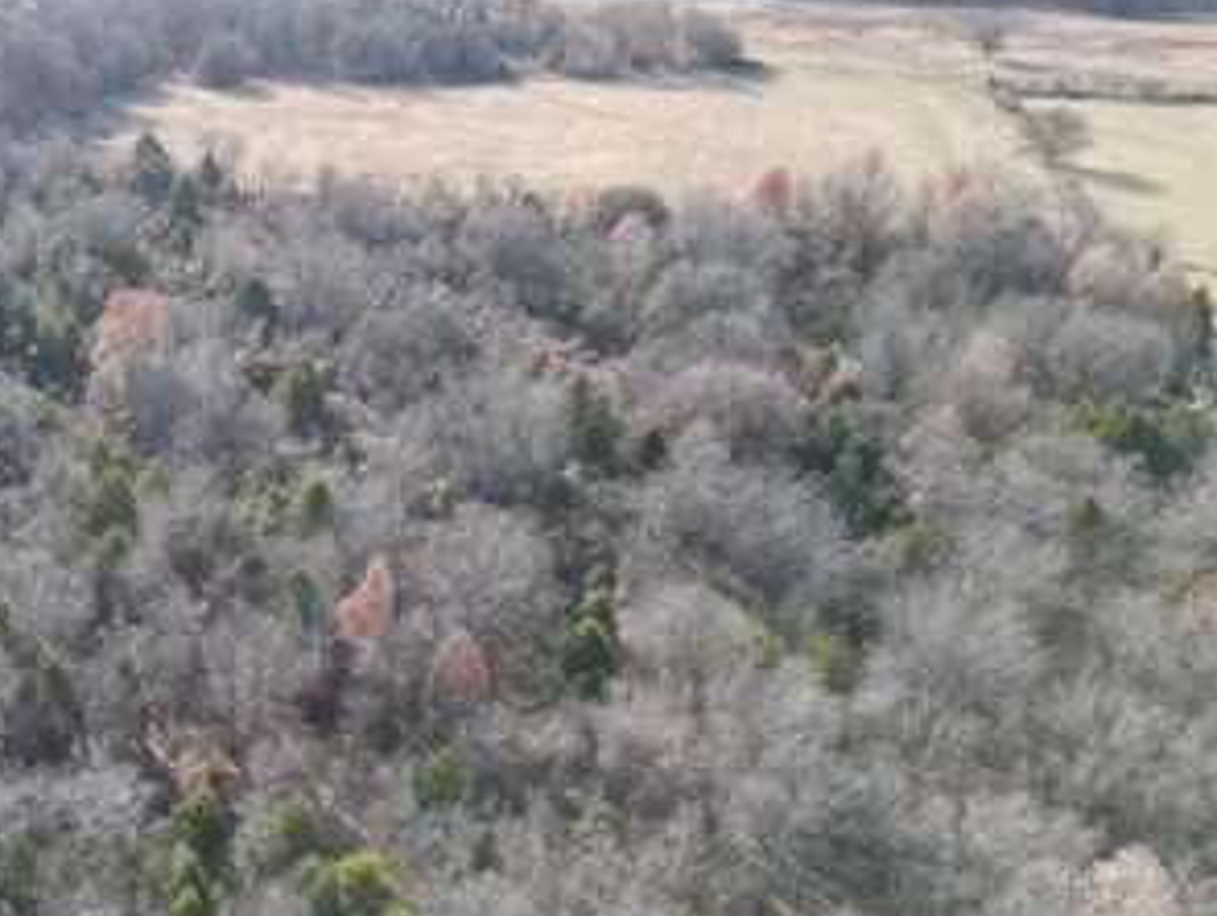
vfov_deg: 27.9
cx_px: -95
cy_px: 635
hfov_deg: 32.7
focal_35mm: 52
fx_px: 1830
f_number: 1.7
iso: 200
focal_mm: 6.72
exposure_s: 1/1250
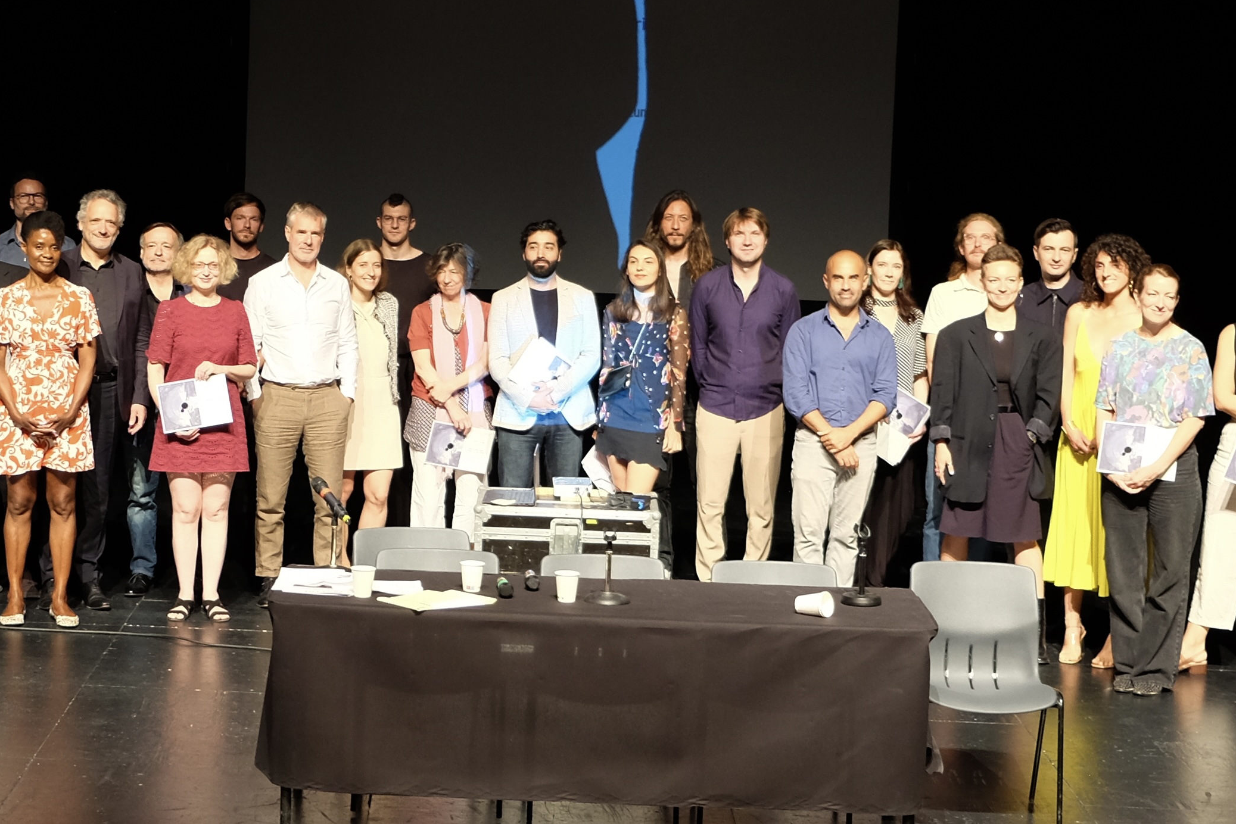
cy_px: 317
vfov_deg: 25.0
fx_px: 1854
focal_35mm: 54
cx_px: 404
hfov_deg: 36.5
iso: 800
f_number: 3.2
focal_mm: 23.3
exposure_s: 1/30
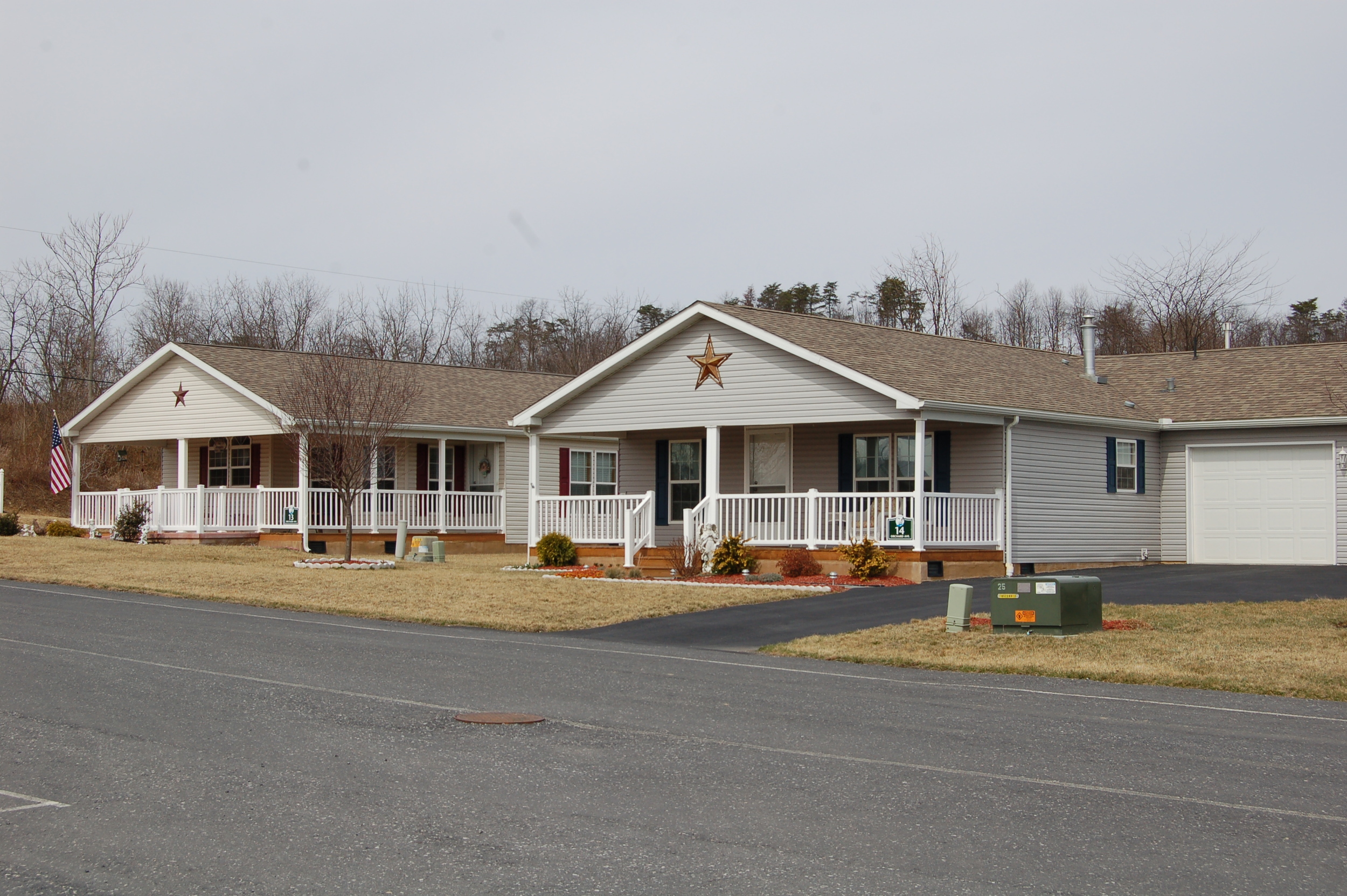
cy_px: 448
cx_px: 674
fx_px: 1963
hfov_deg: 37.9
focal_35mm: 52
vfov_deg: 25.7
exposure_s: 1/400
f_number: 10
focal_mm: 35
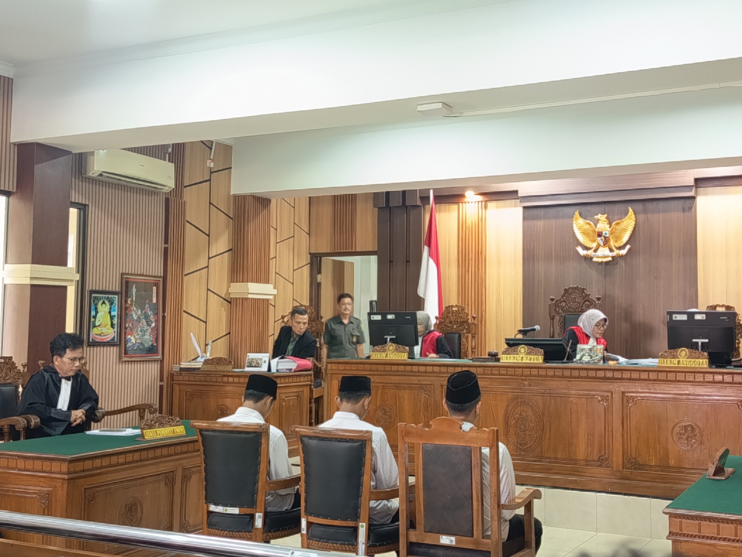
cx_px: 371
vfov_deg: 32.2
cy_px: 278
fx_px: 965
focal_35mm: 45
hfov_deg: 42.1
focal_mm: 5.27
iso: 1201
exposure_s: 1/20
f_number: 1.7
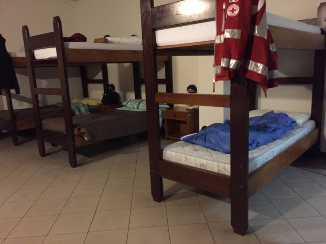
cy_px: 122
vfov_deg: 48.2
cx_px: 163
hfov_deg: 61.7
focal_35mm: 29
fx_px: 273
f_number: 2.2
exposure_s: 1/17
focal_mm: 4.15
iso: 800
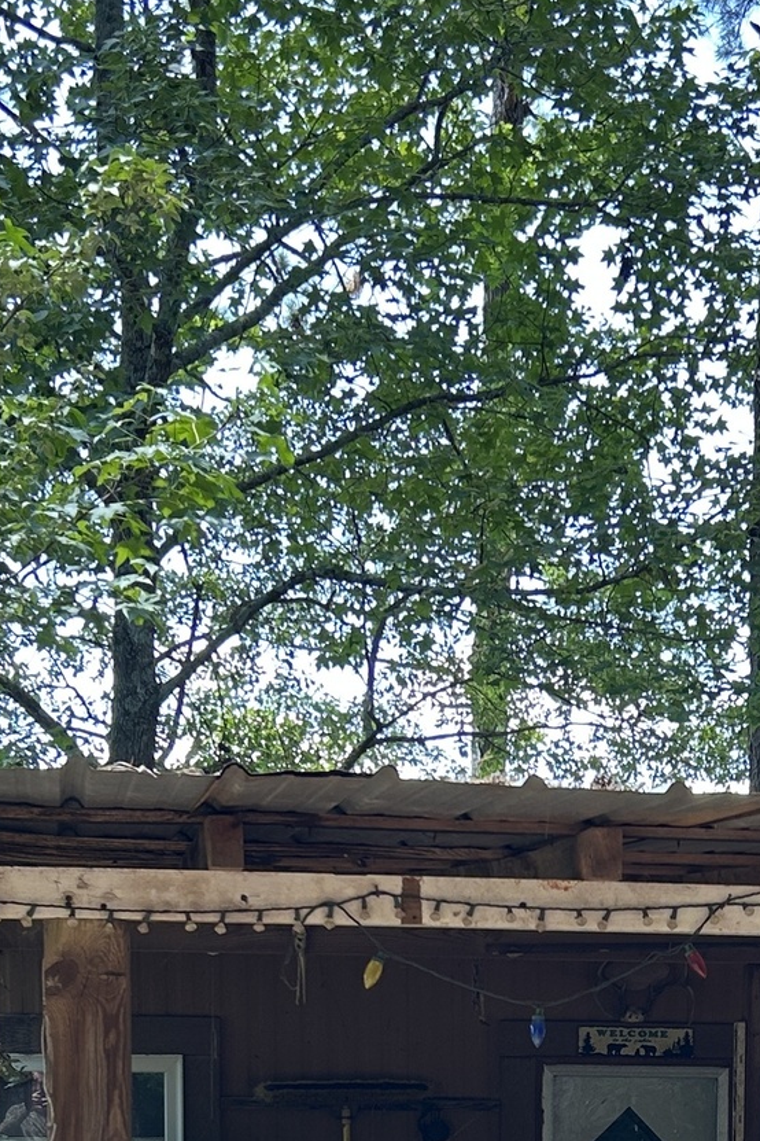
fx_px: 2375
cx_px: 602
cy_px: 1243
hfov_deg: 18.0
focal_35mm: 75
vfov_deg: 25.2
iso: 40
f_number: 1.5
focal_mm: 5.7
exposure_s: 1/121
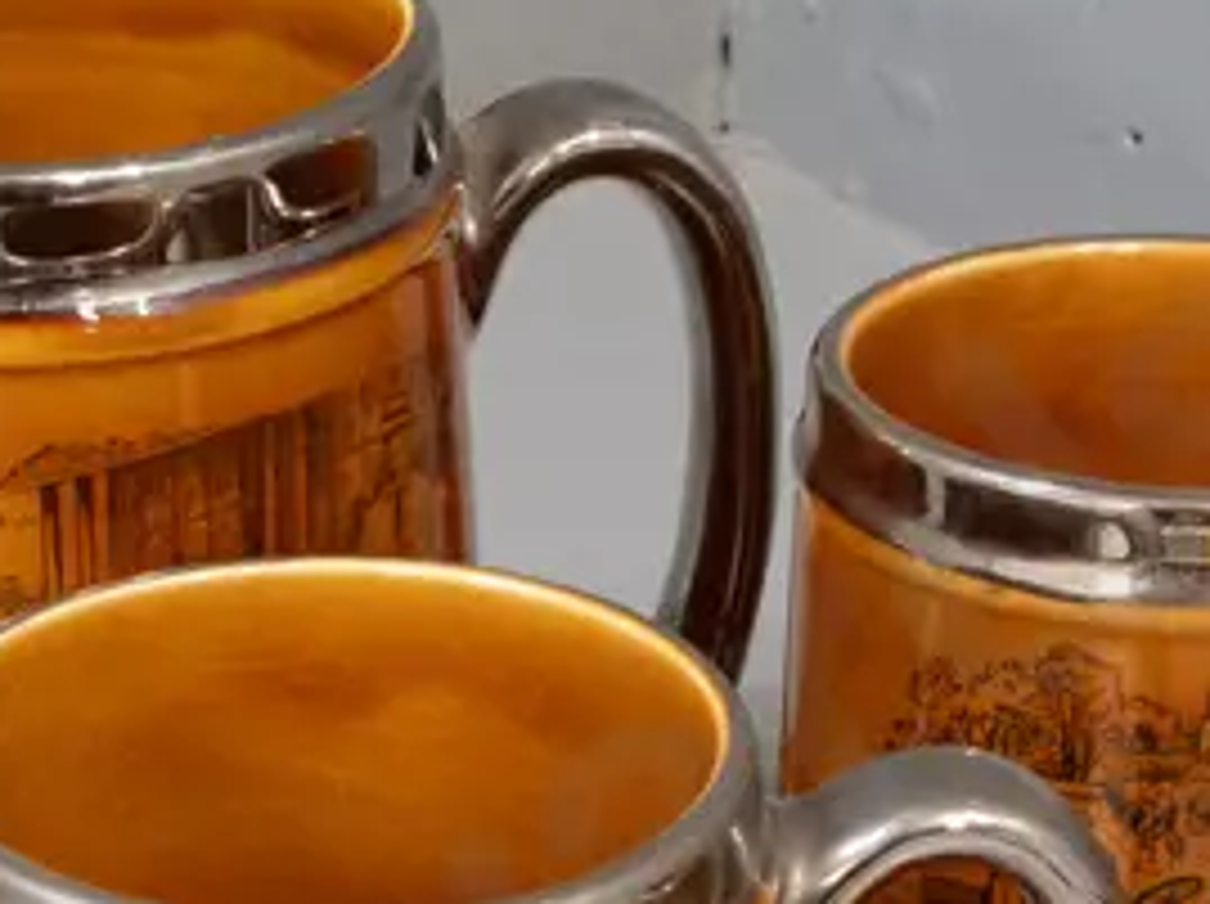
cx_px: 495
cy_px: 962
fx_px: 4259
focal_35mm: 122
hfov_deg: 16.2
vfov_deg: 11.9
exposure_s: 1/60
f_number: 5.6
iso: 3200
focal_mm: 16
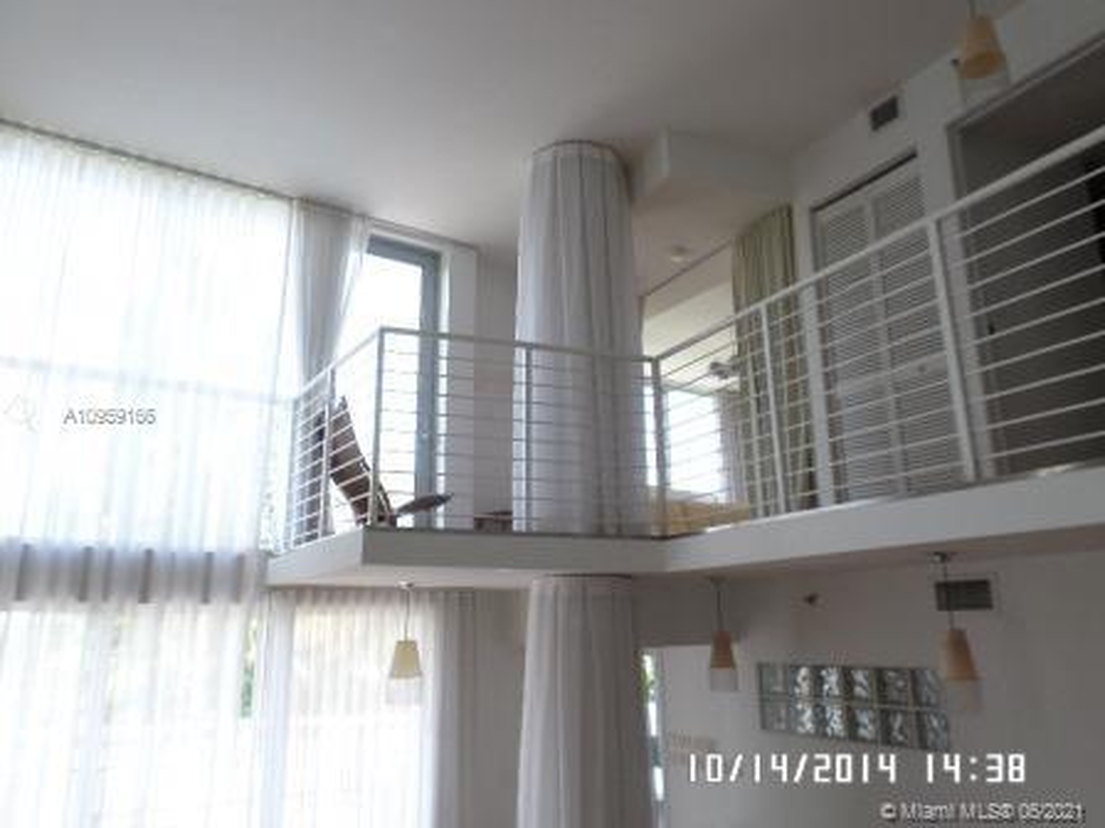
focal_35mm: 25
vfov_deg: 54.9
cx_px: 552
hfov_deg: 69.4
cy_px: 414
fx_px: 798
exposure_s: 1/90
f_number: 2.5
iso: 80
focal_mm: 4.5
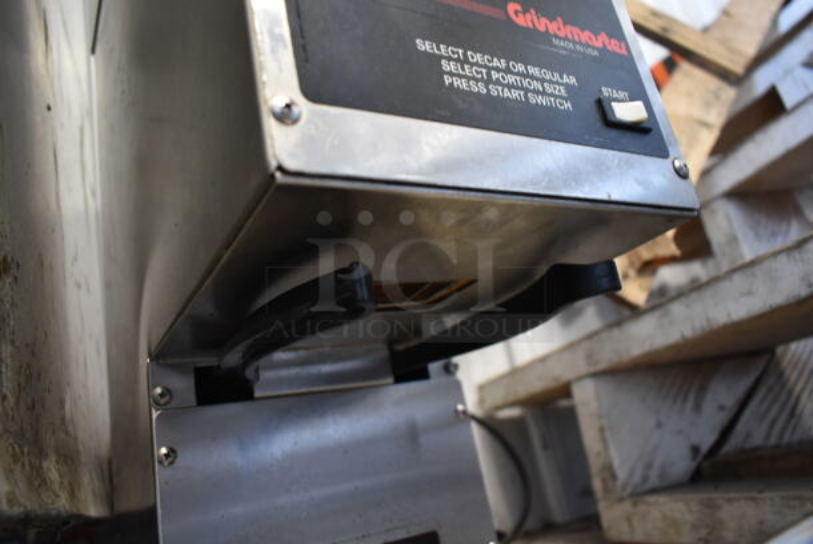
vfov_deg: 48.0
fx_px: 610
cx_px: 406
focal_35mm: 27
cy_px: 272
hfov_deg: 67.3
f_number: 3.5
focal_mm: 18
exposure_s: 1/30
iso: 1250
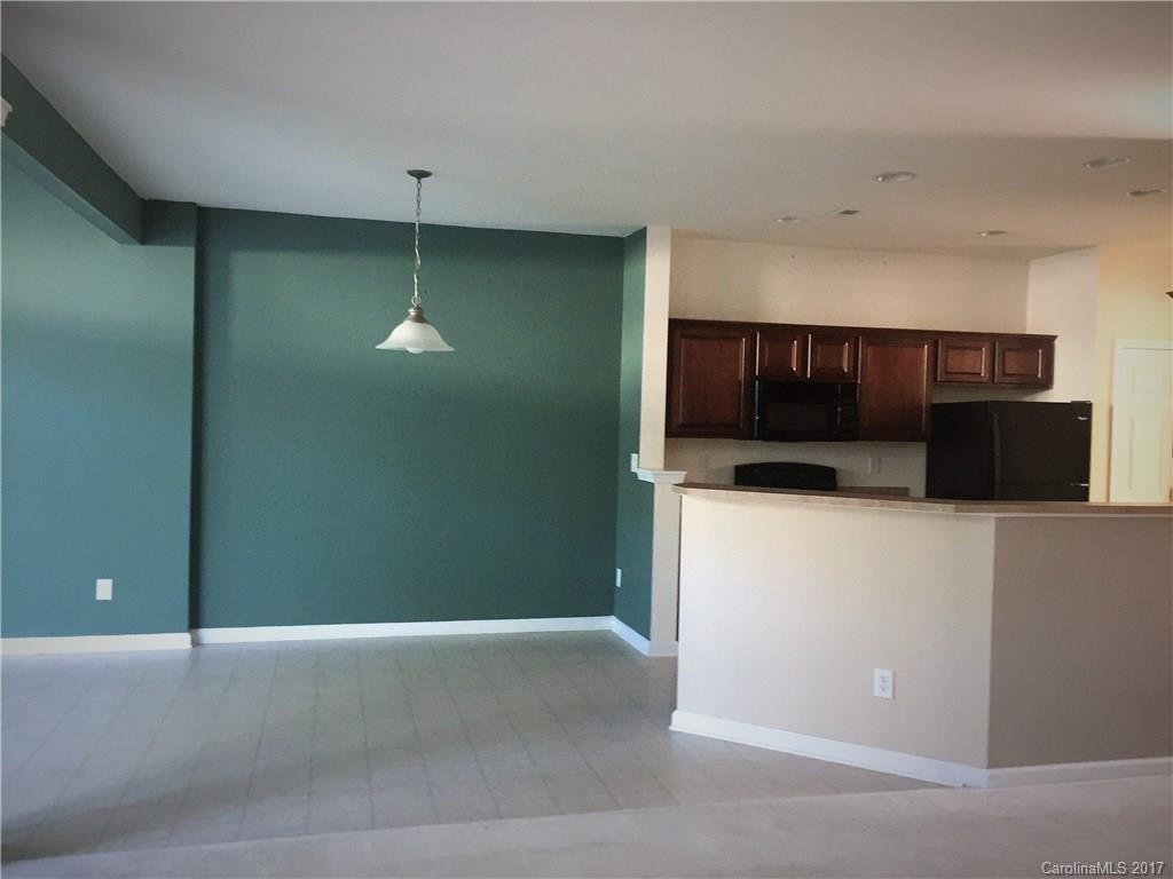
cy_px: 440
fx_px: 983
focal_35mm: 29
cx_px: 586
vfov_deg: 48.2
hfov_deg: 61.7
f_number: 2.2
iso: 160
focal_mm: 4.15
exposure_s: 1/30
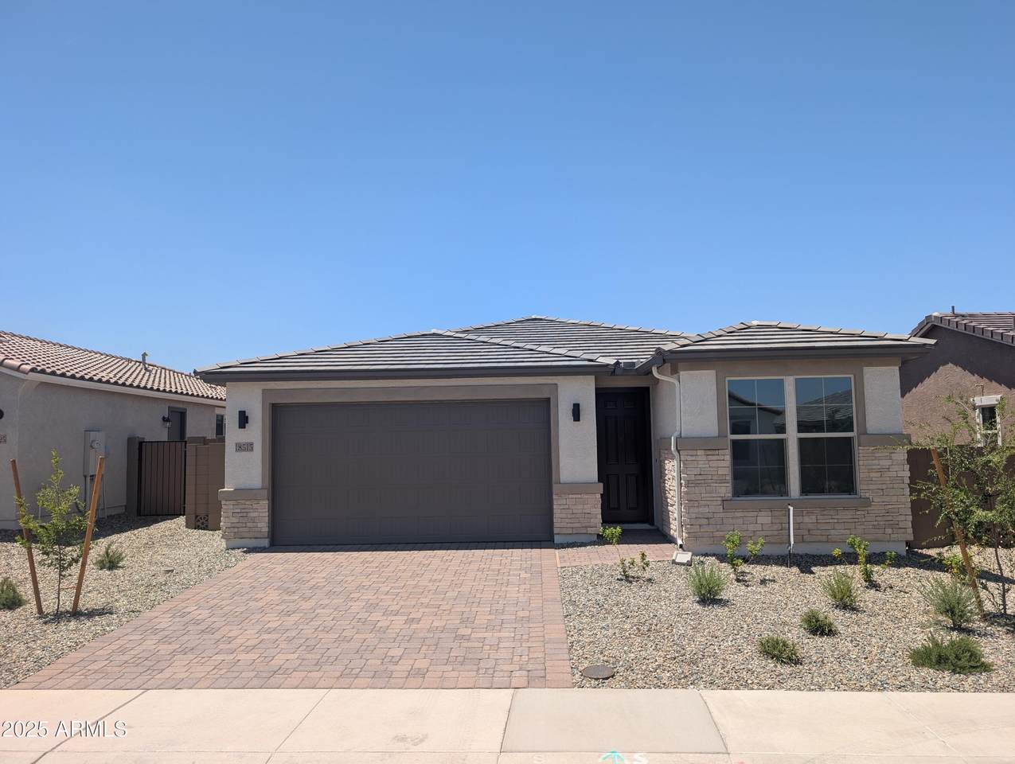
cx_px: 508
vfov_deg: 56.9
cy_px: 382
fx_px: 705
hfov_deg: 71.5
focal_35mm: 24
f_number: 1.68
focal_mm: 6.9
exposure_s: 1/1066
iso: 20
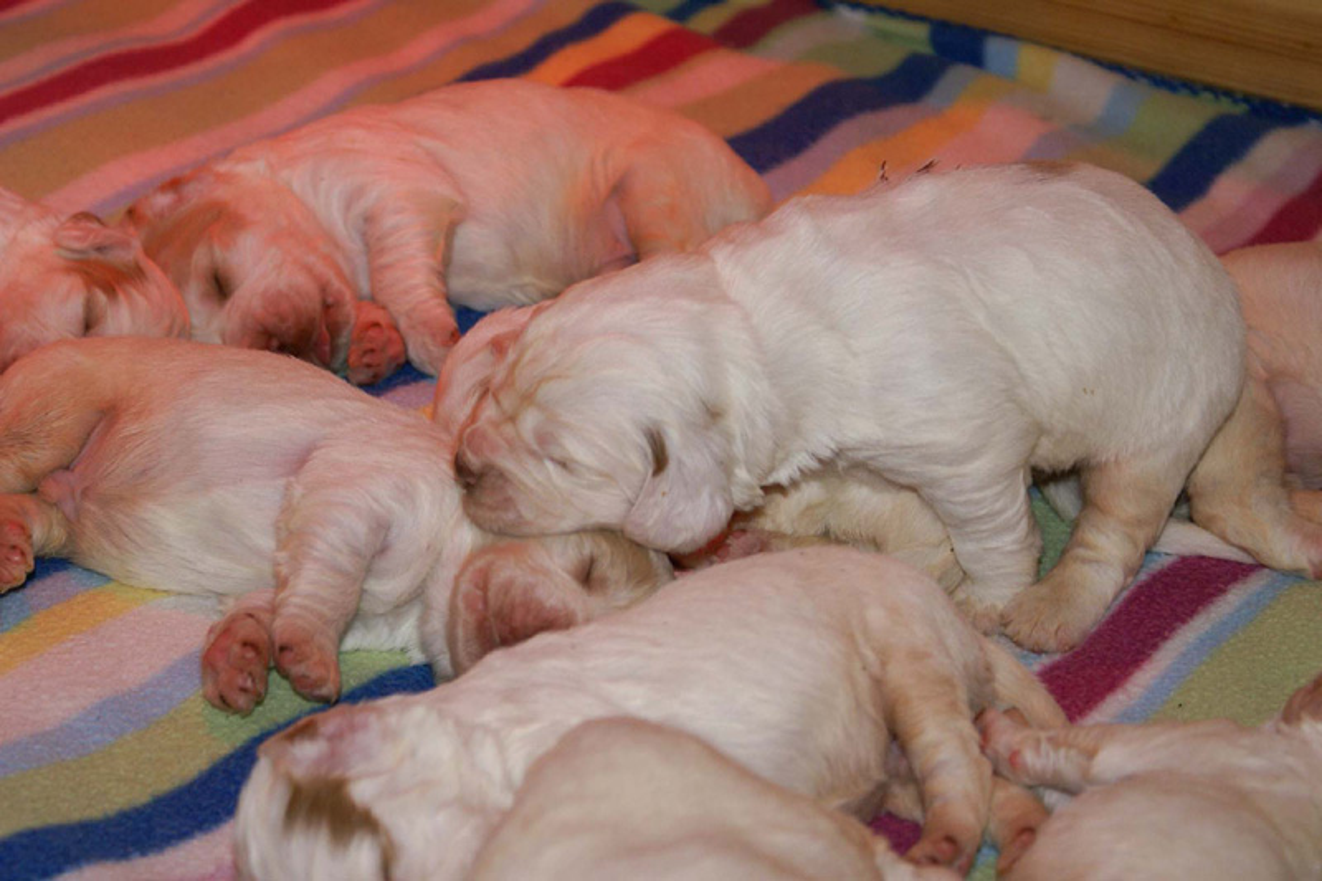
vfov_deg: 13.0
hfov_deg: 19.5
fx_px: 3855
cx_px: 661
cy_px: 440
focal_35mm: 105
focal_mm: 70
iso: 400
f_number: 5.6
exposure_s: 1/125
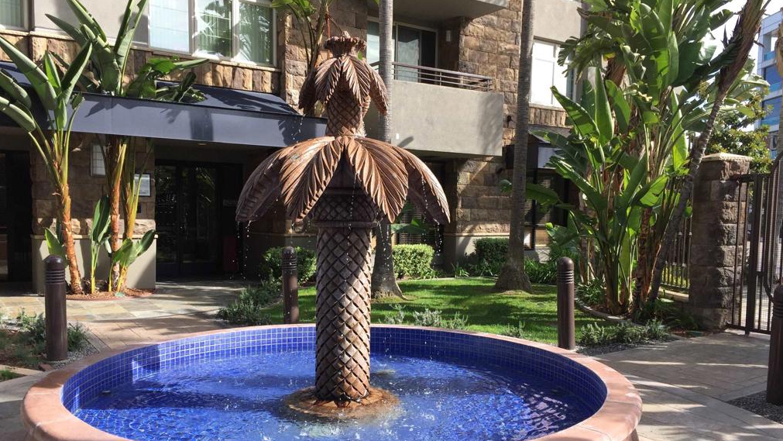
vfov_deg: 36.5
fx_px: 664
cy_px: 270
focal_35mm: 32
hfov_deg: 61.0
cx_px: 396
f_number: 2.2
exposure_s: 1/520
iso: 32
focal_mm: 4.15
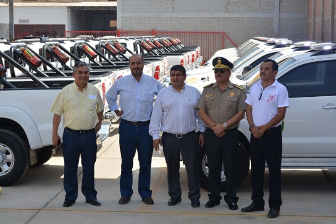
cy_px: 112
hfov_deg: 24.6
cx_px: 168
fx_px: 770
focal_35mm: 82
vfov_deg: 16.5
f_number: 8
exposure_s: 1/200
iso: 100
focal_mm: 55
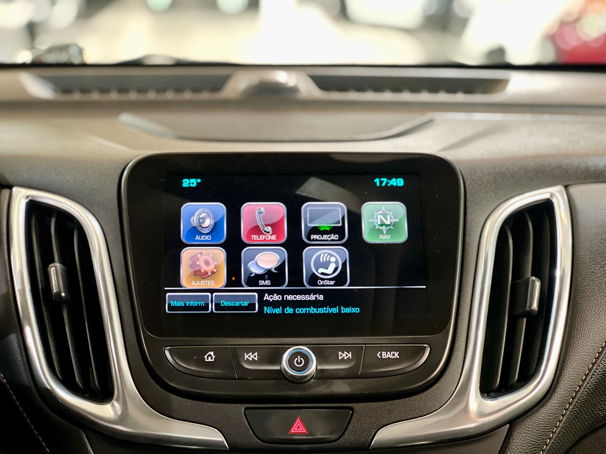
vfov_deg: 19.1
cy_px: 227
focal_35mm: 77
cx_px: 303
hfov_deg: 25.3
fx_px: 1348
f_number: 2.8
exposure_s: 1/17
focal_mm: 9
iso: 400
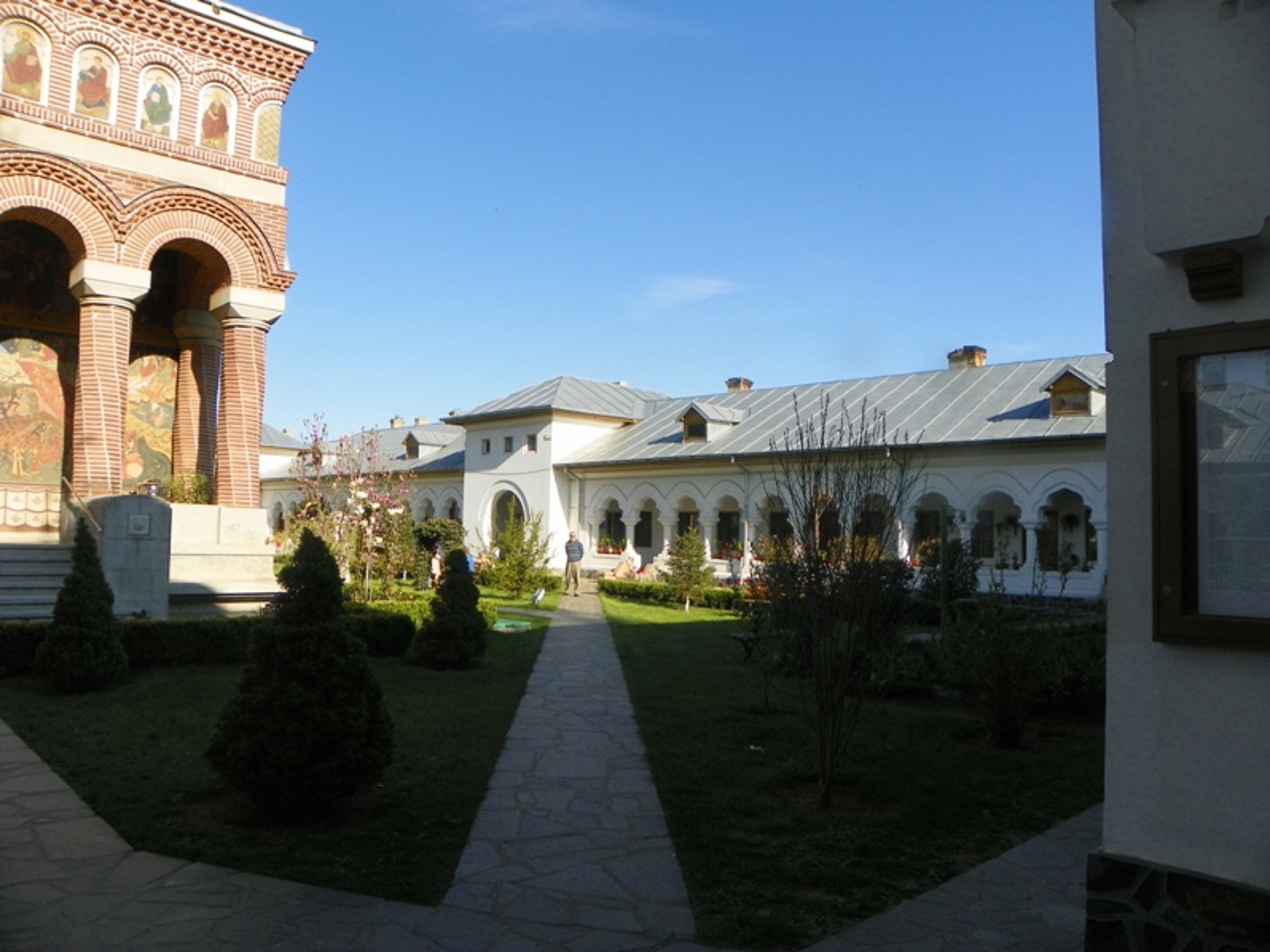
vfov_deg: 53.1
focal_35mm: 26
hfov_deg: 67.3
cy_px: 476
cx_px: 635
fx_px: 954
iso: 64
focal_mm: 4.6
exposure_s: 1/400
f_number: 4.5
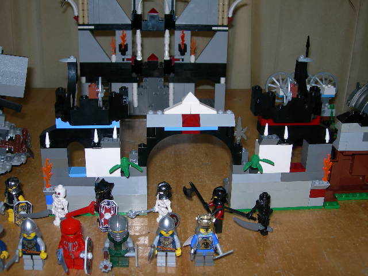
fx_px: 436
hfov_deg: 45.8
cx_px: 184
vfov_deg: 35.1
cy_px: 138
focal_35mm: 41
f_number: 2.9
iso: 50
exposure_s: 1/60.1
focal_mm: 8.5
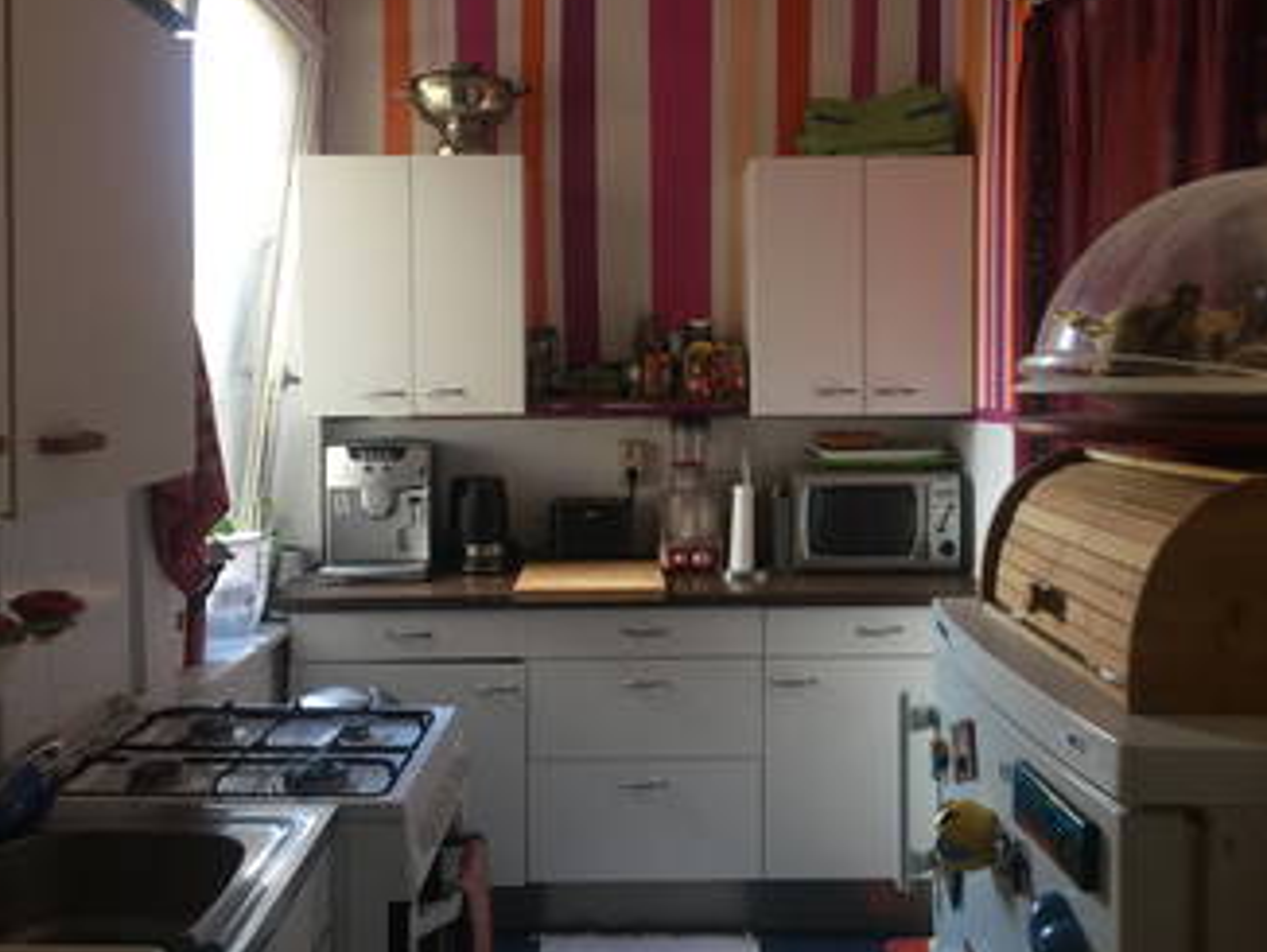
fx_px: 1172
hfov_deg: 56.8
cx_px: 634
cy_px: 431
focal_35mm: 32
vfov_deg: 44.2
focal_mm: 4.15
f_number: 2.2
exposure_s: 1/33
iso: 64
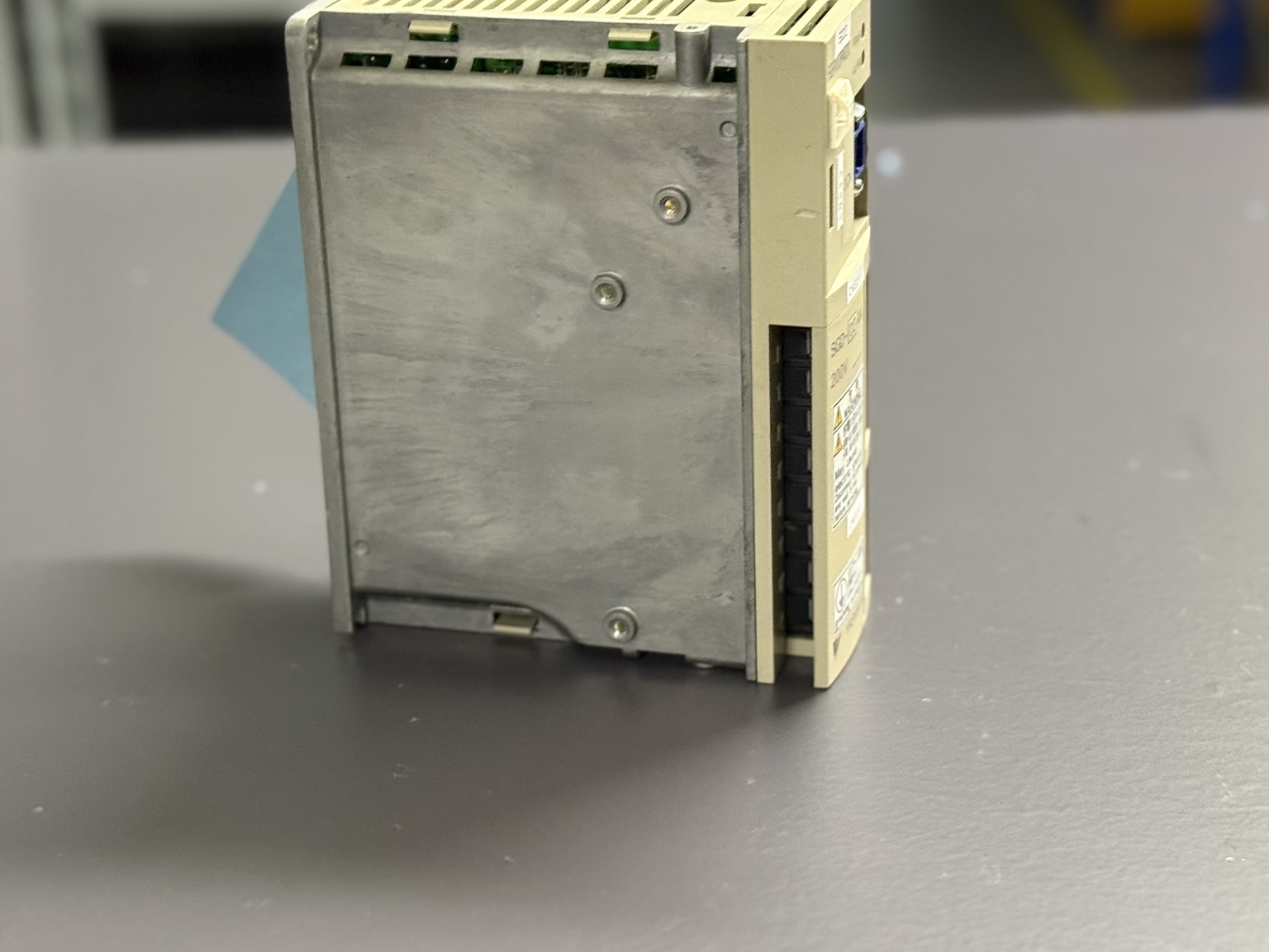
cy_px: 348
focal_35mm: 64
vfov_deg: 22.9
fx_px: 2346
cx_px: 672
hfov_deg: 30.3
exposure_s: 1/33
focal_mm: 6.76
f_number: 1.78
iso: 400
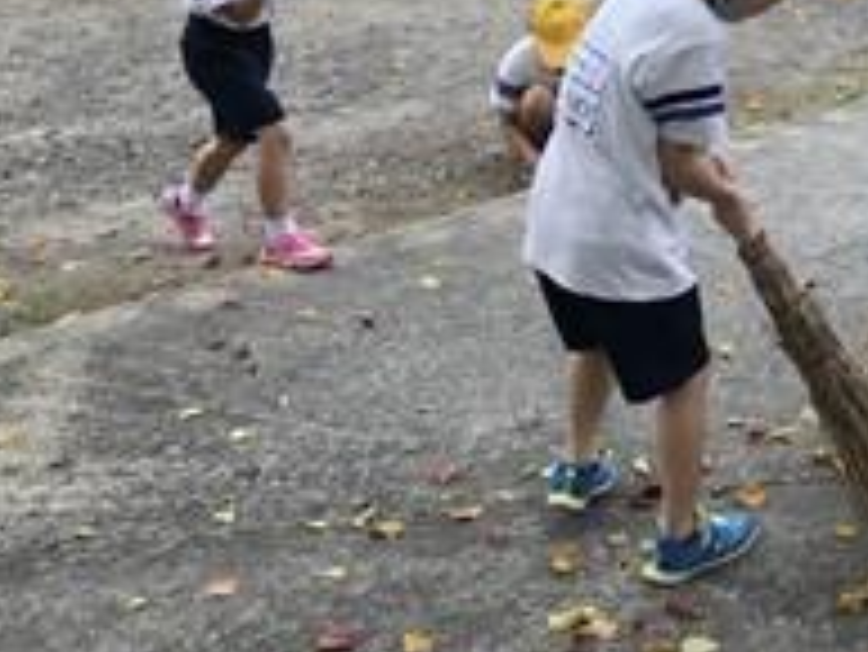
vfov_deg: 25.1
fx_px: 1455
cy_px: 189
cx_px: 801
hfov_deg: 31.5
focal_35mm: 58
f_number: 1.8
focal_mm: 3.99
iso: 20
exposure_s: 1/128
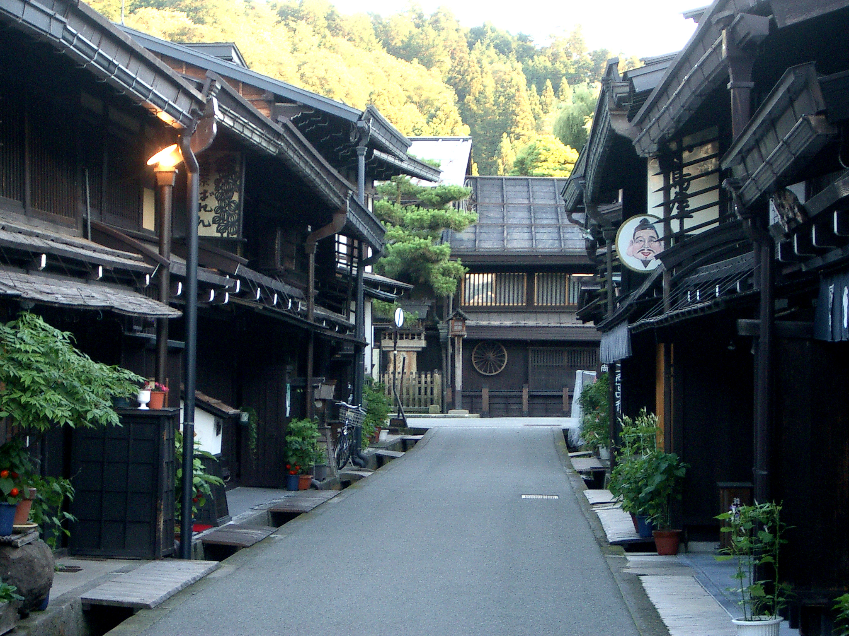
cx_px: 424
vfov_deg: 14.1
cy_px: 318
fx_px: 2575
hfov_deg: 18.7
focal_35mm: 105
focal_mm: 17.4
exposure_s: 1/20
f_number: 4.8
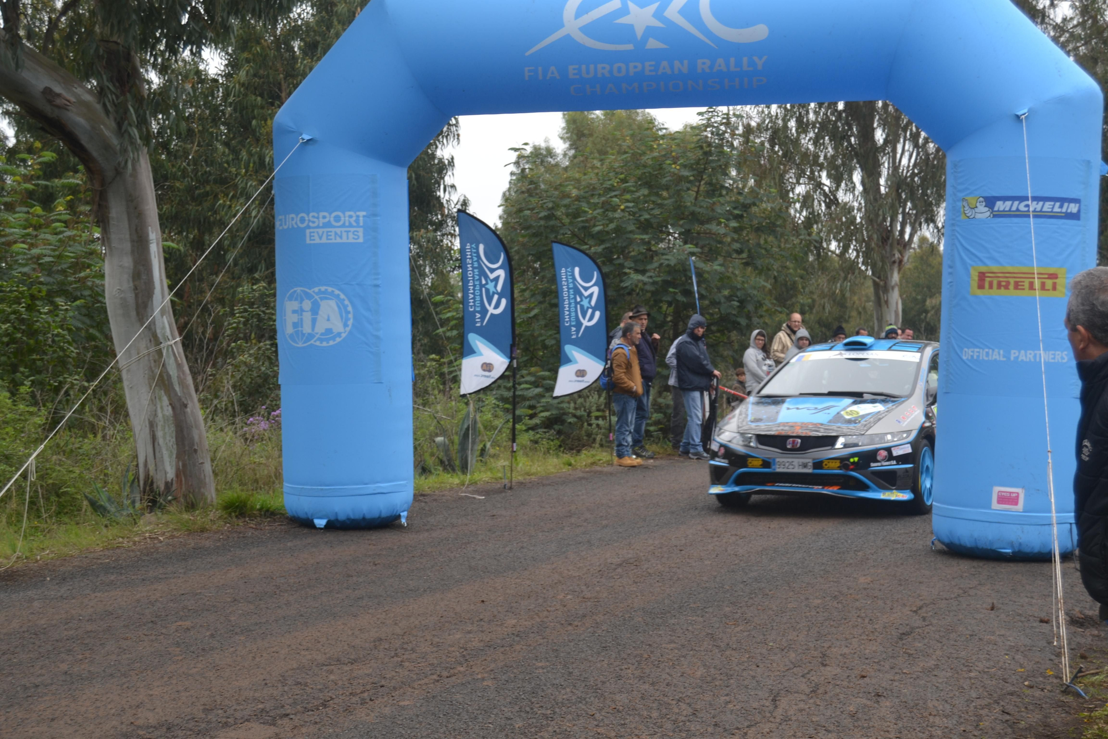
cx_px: 554
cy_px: 370
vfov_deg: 25.7
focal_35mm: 52
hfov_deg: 37.9
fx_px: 1616
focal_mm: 35
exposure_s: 1/125
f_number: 5.6
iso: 100
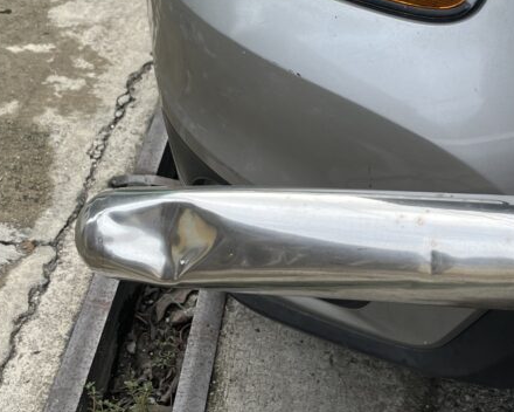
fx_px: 898
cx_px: 339
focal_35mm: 59
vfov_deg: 25.6
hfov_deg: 31.7
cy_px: 115
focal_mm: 5.1
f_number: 1.6
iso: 50
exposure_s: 1/1028
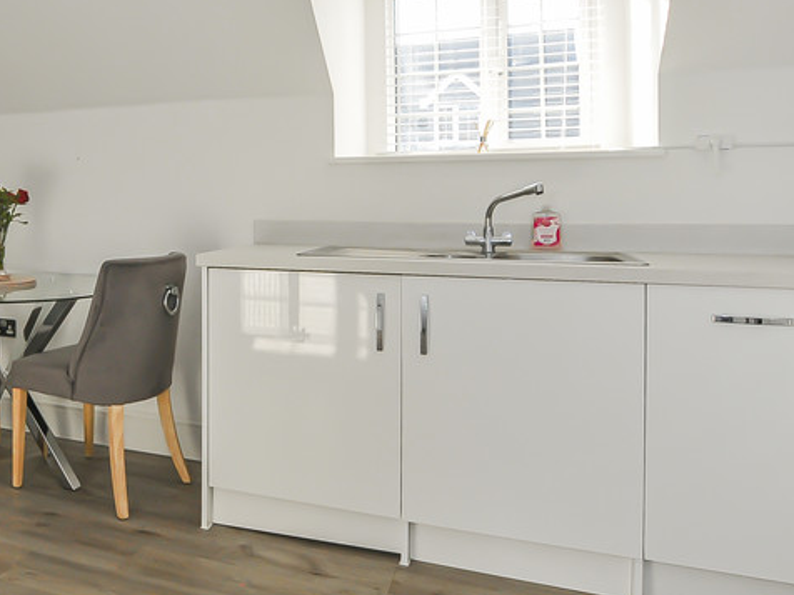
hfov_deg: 52.4
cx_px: 102
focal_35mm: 31
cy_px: 187
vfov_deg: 44.6
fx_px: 711
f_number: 11
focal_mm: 10
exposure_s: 1/40
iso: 400
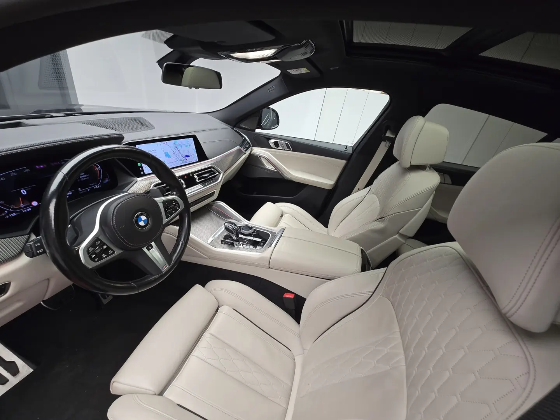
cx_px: 280
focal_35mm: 13
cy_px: 210
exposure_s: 1/50
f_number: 2.2
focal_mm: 2.2
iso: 160
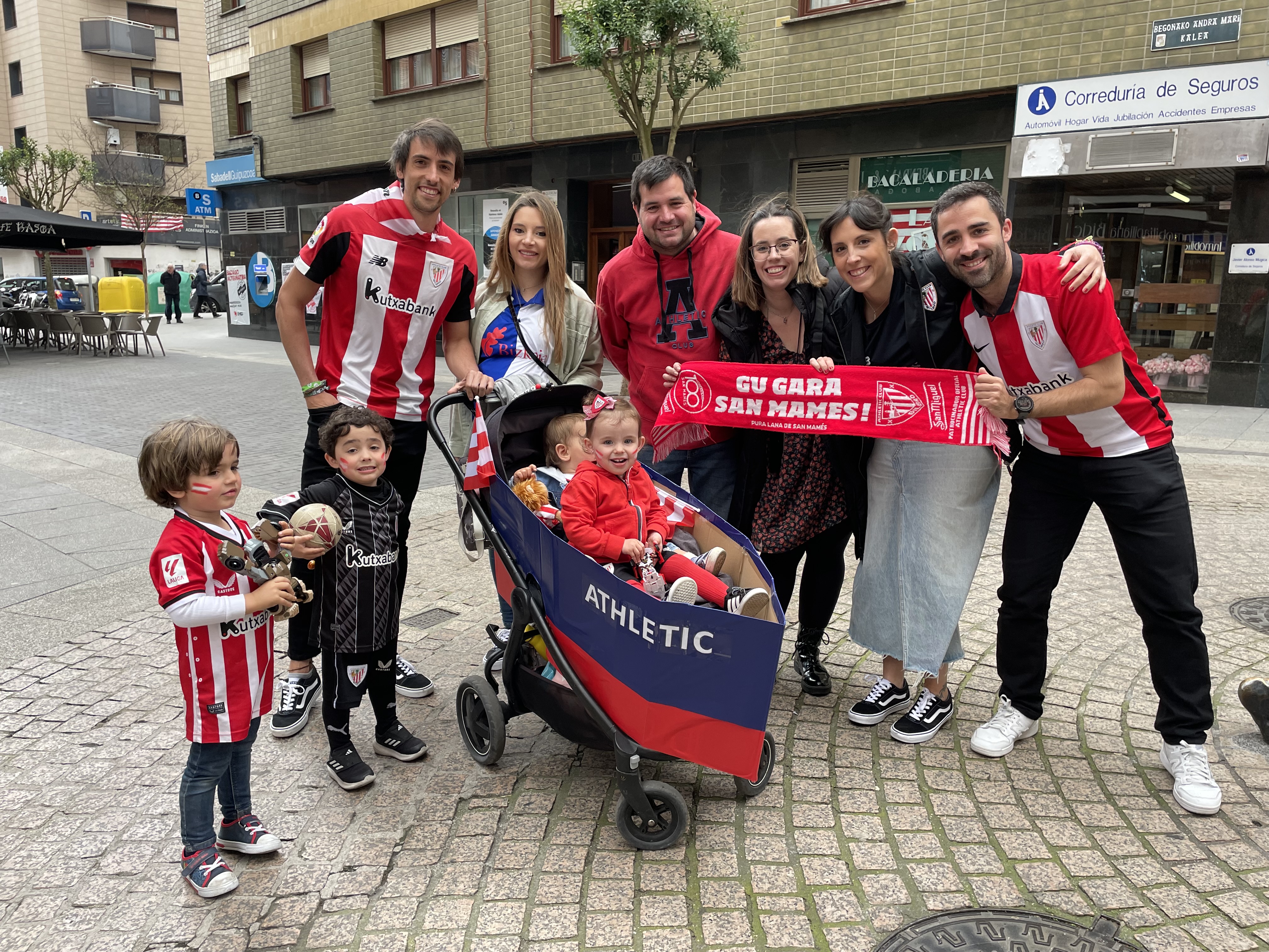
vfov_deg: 53.1
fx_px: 953
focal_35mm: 26
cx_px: 634
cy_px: 476
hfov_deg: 67.3
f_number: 1.6
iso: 80
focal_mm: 4.2
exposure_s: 1/121
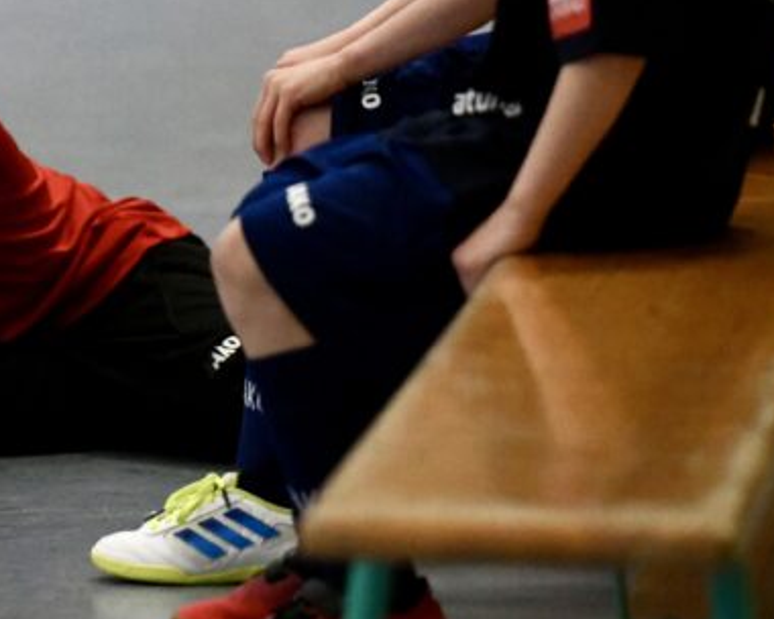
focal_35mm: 506
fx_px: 11591
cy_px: -1
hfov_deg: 3.8
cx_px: 212
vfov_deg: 3.1
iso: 8000
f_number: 2.8
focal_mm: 200
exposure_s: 1/1600
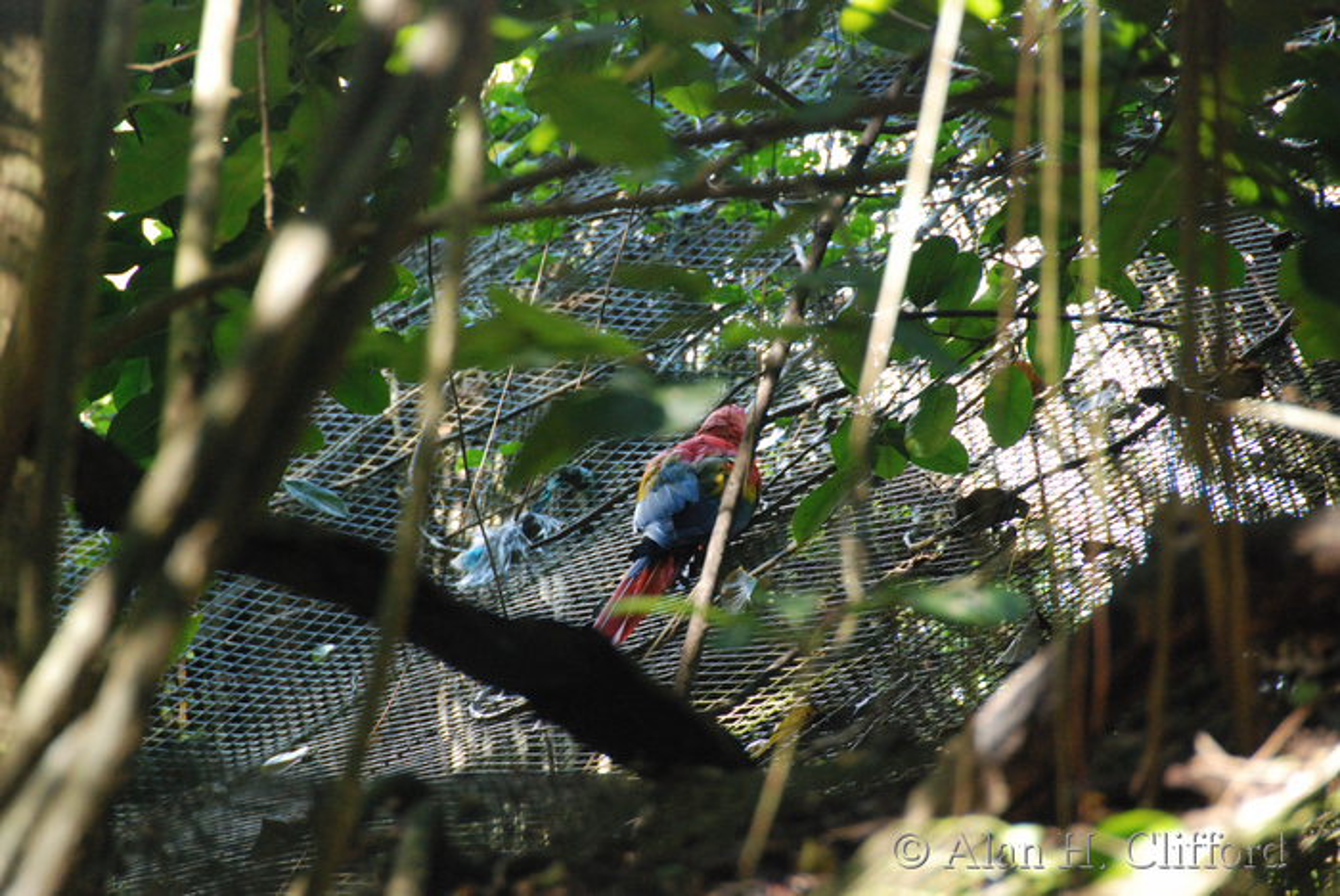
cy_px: 448
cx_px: 670
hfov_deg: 6.9
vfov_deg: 4.6
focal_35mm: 300
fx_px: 11176
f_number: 5.6
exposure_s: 1/160
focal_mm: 200
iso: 1600
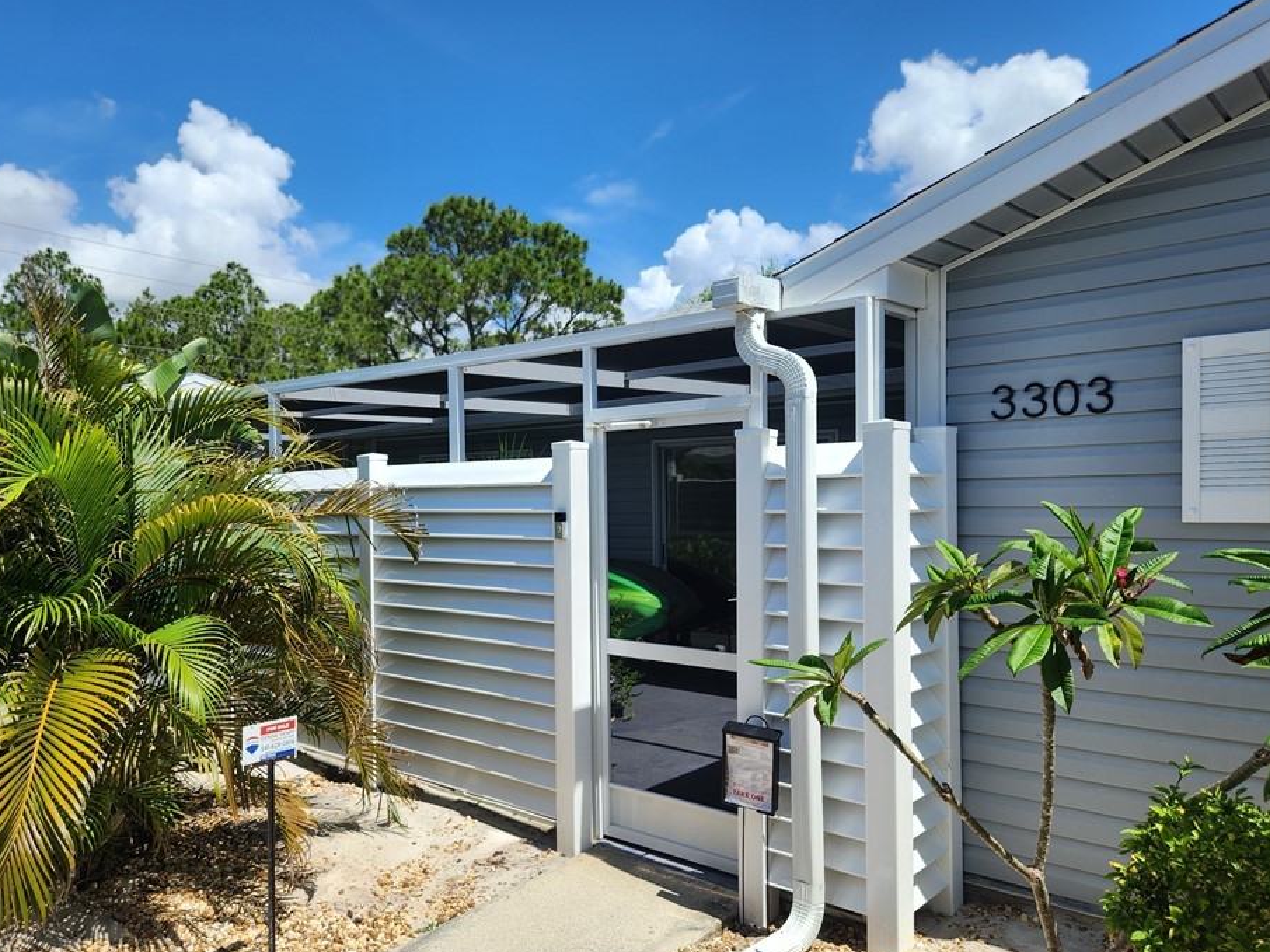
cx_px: 587
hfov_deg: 67.2
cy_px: 512
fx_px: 954
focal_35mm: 26
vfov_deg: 53.0
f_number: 1.8
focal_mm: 5.4
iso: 20
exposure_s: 1/1765
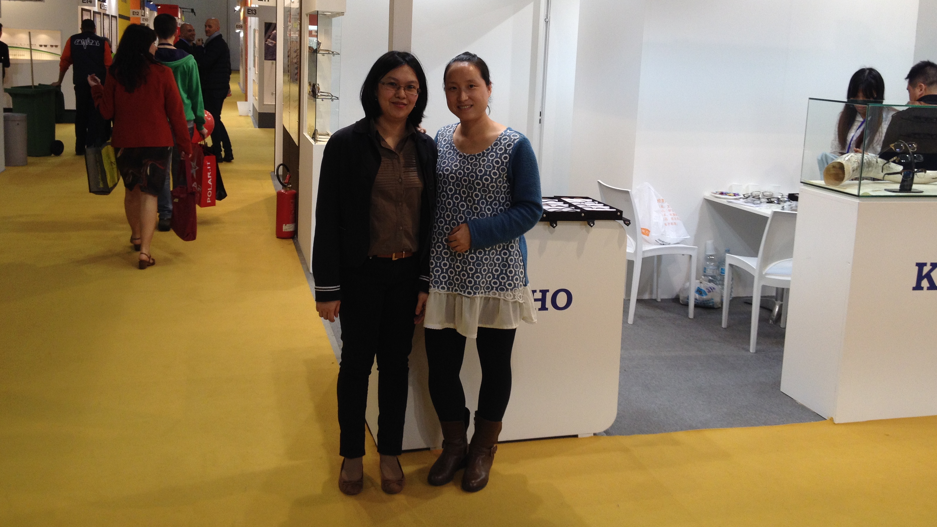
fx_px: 969
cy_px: 179
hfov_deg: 51.6
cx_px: 472
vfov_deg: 30.2
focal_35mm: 39
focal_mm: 4.28
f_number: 2.4
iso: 80
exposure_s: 1/120
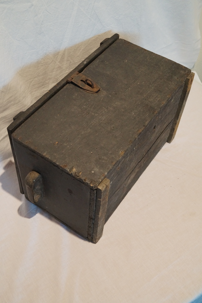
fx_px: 354
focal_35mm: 42
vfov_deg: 46.4
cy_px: 152
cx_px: 101
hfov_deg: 31.8
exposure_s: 1/60
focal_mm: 28
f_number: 4.5
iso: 1600
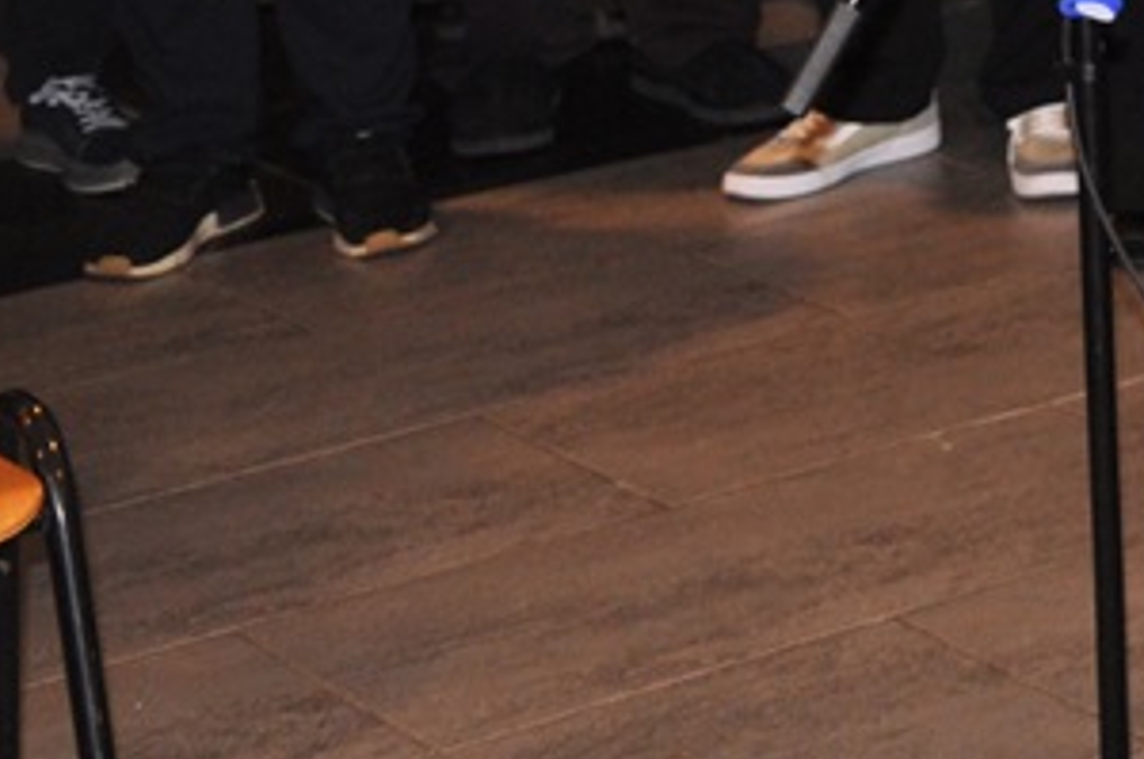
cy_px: -534
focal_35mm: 143
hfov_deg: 13.3
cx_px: 1895
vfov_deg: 9.2
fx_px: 4537
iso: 800
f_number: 4
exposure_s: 1/60
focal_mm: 26
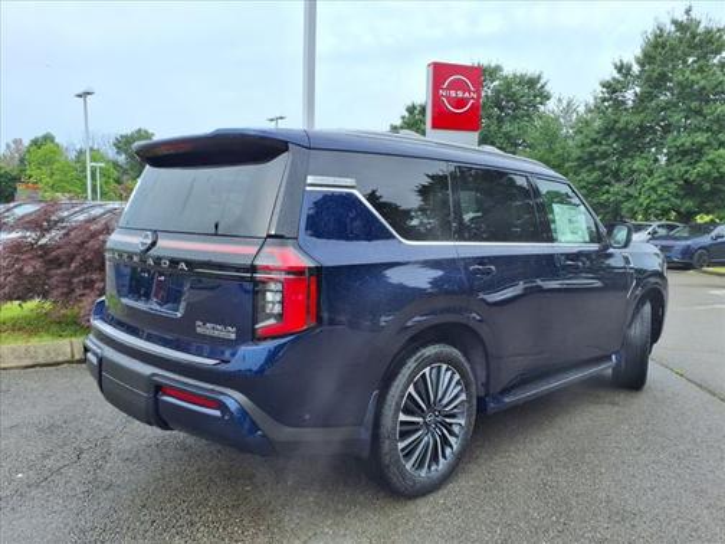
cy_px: 272
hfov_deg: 65.3
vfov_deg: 51.4
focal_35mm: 27
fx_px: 565
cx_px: 362
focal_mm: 3.58
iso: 40
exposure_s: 1/769
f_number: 1.9
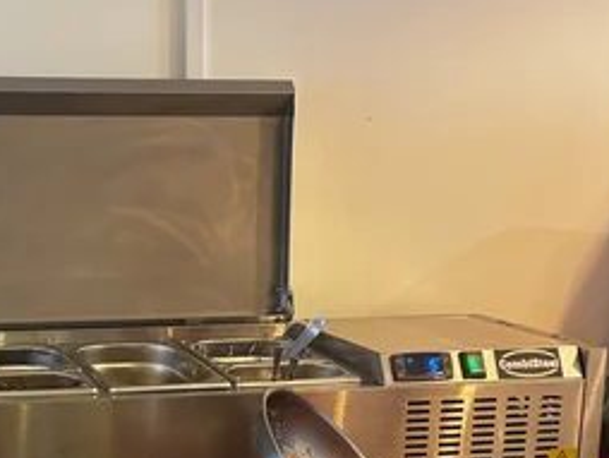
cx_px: 109
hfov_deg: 24.2
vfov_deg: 18.2
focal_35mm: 79
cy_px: 458
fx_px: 1391
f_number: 1.6
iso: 250
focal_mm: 5.96
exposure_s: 1/50
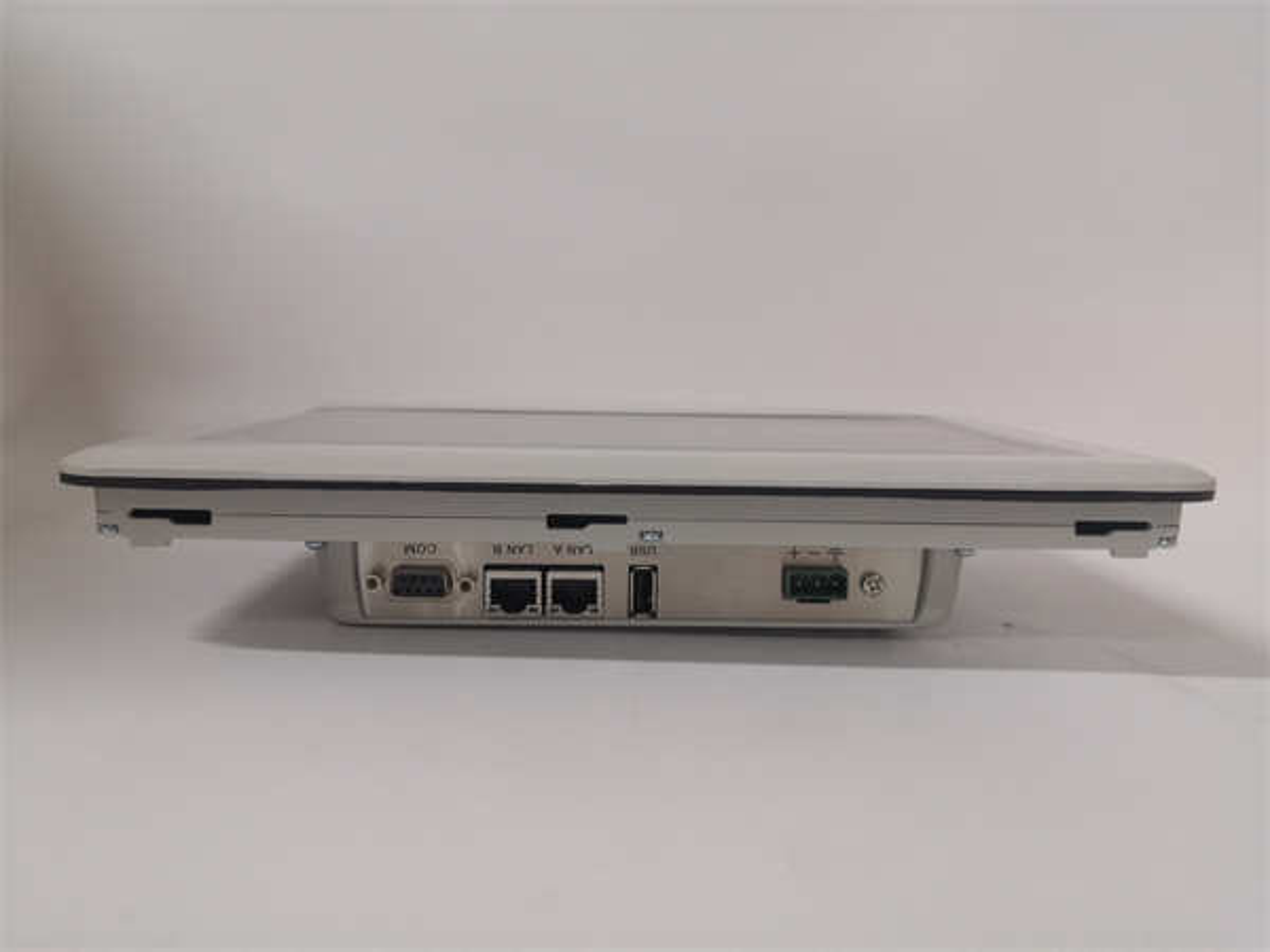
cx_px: 635
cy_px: 476
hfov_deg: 65.3
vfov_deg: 51.4
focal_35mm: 27
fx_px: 991
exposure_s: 1/50
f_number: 1.8
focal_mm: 3.95
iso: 250
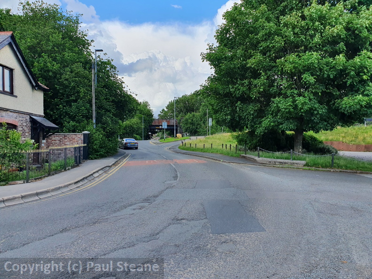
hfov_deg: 67.3
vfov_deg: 53.1
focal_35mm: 26
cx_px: 186
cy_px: 140
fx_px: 279
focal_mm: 4.32
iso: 50
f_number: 2.4
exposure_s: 1/1156
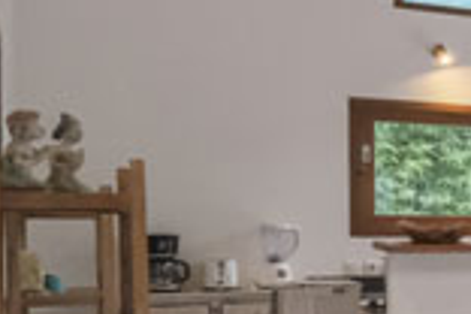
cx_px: 1171
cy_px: 243
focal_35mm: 77
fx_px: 1007
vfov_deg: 17.6
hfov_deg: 14.5
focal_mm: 10
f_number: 10
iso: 6400
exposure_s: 1/15
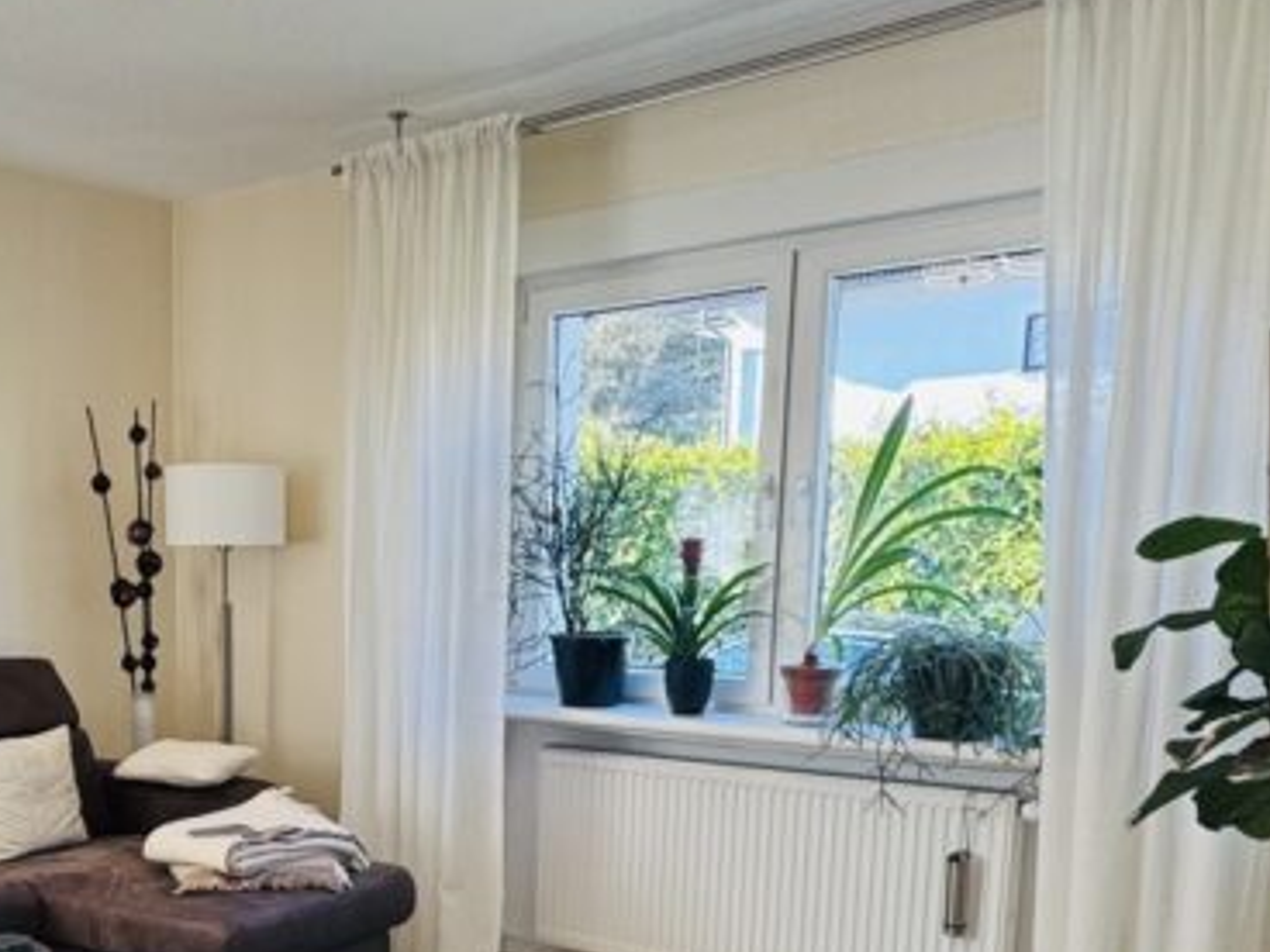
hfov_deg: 45.0
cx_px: 221
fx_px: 1431
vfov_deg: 35.5
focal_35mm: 39
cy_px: 780
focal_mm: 2.22
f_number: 2.2
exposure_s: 1/100
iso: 100
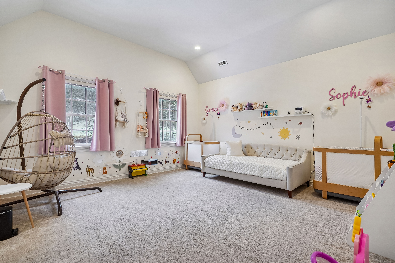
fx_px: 176
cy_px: 132
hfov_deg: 96.7
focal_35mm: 16
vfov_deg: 73.7
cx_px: 198
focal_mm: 16
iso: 400
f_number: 5
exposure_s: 1/100
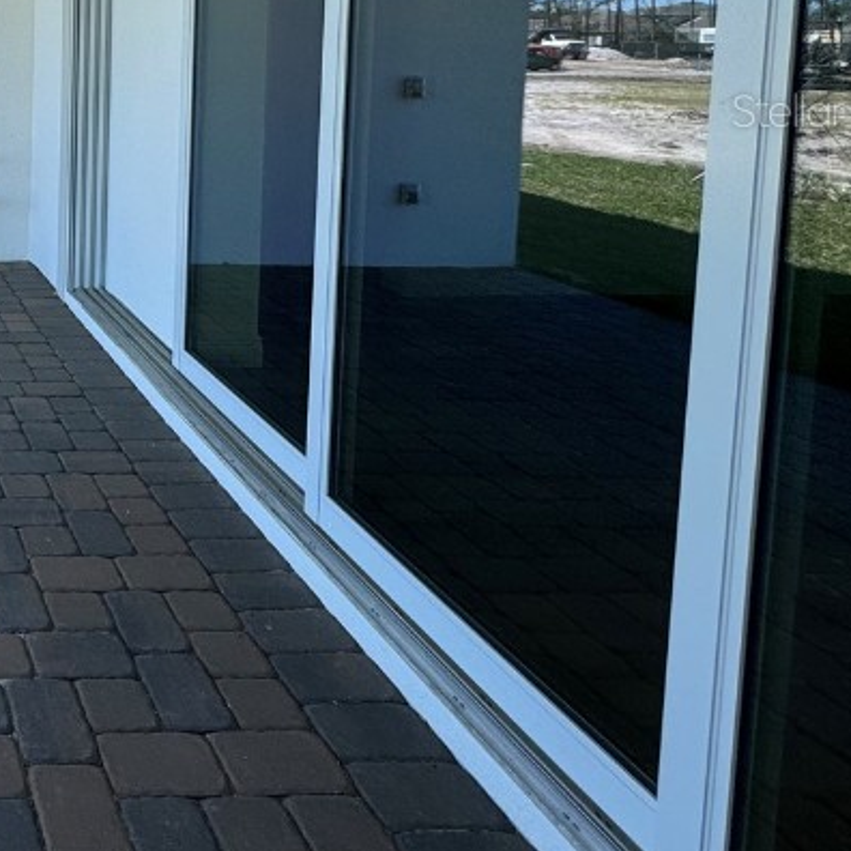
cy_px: 110
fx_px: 890
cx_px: -165
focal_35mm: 32
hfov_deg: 38.3
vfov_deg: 46.8
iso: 40
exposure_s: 1/529
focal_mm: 2.22
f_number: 2.2
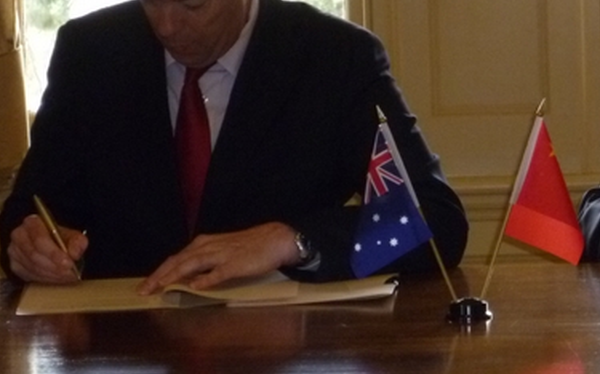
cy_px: -2
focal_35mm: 200
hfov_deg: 10.4
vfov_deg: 6.5
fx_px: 3269
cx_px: 522
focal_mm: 18
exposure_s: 1/50
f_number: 5.6
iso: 400
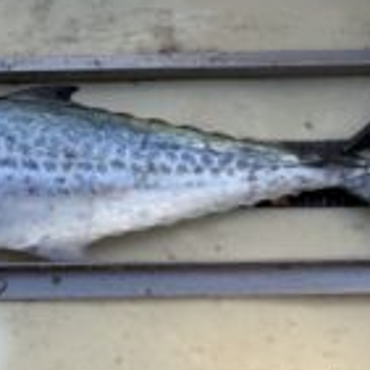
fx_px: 786
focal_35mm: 65
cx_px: 29
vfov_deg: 26.3
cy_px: 108
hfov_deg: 25.6
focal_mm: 5.96
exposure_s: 1/2283
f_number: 1.6
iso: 64
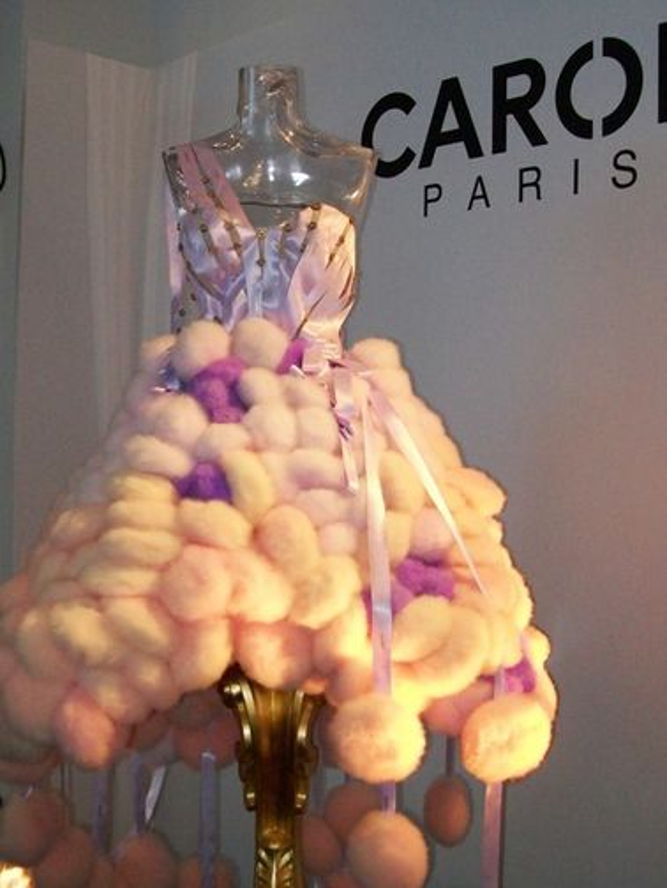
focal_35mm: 34
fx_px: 872
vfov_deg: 53.9
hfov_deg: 41.8
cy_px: 444
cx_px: 334
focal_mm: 6.1
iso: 160
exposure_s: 1/60
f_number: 2.7
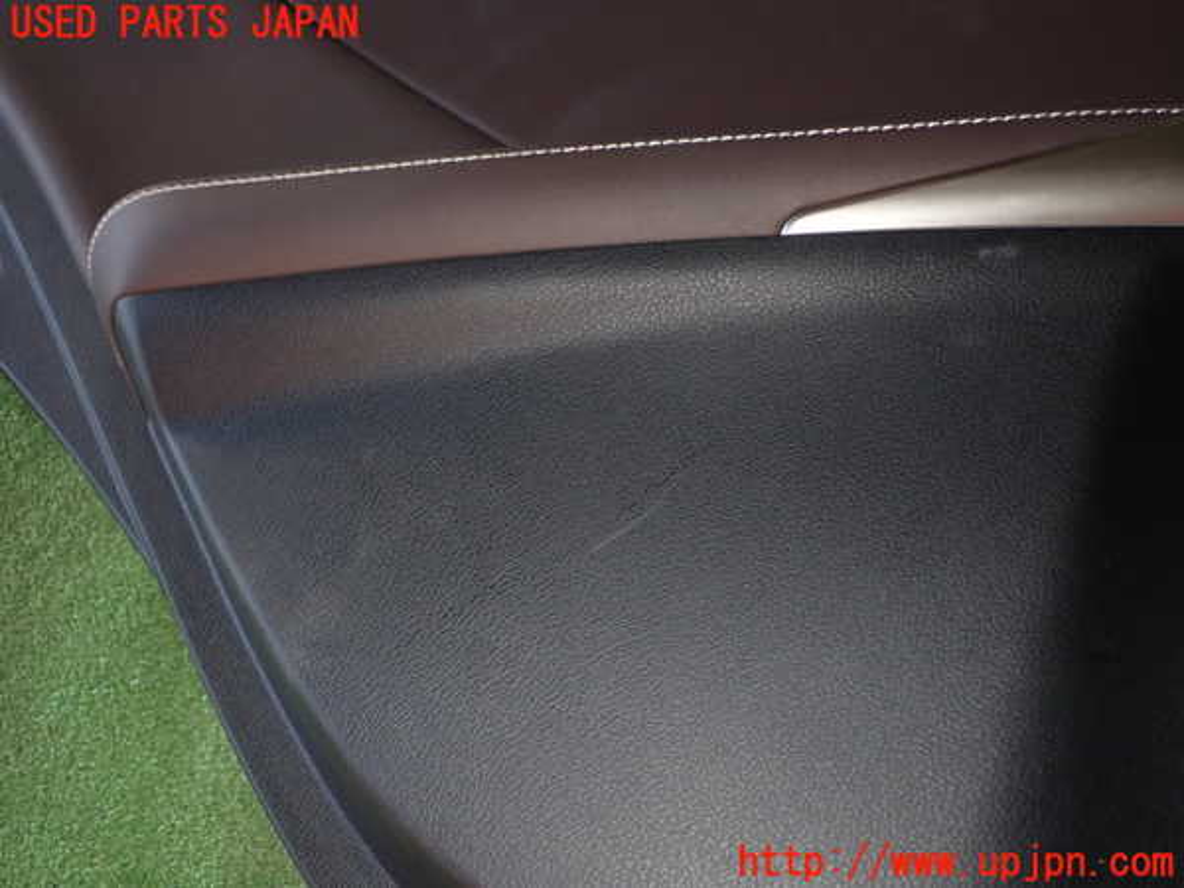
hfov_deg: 51.4
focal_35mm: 36
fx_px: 1231
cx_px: 592
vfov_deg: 39.7
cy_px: 444
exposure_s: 1/40
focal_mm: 6.37
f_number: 7.1
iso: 200
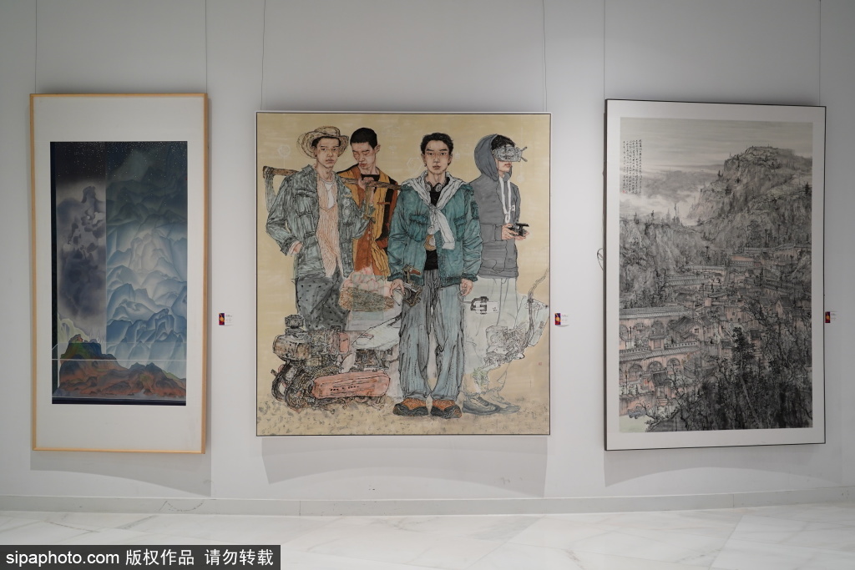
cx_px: 428
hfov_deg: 50.7
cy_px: 285
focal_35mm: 38
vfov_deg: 35.1
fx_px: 903
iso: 800
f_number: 5
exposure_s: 1/50
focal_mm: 38
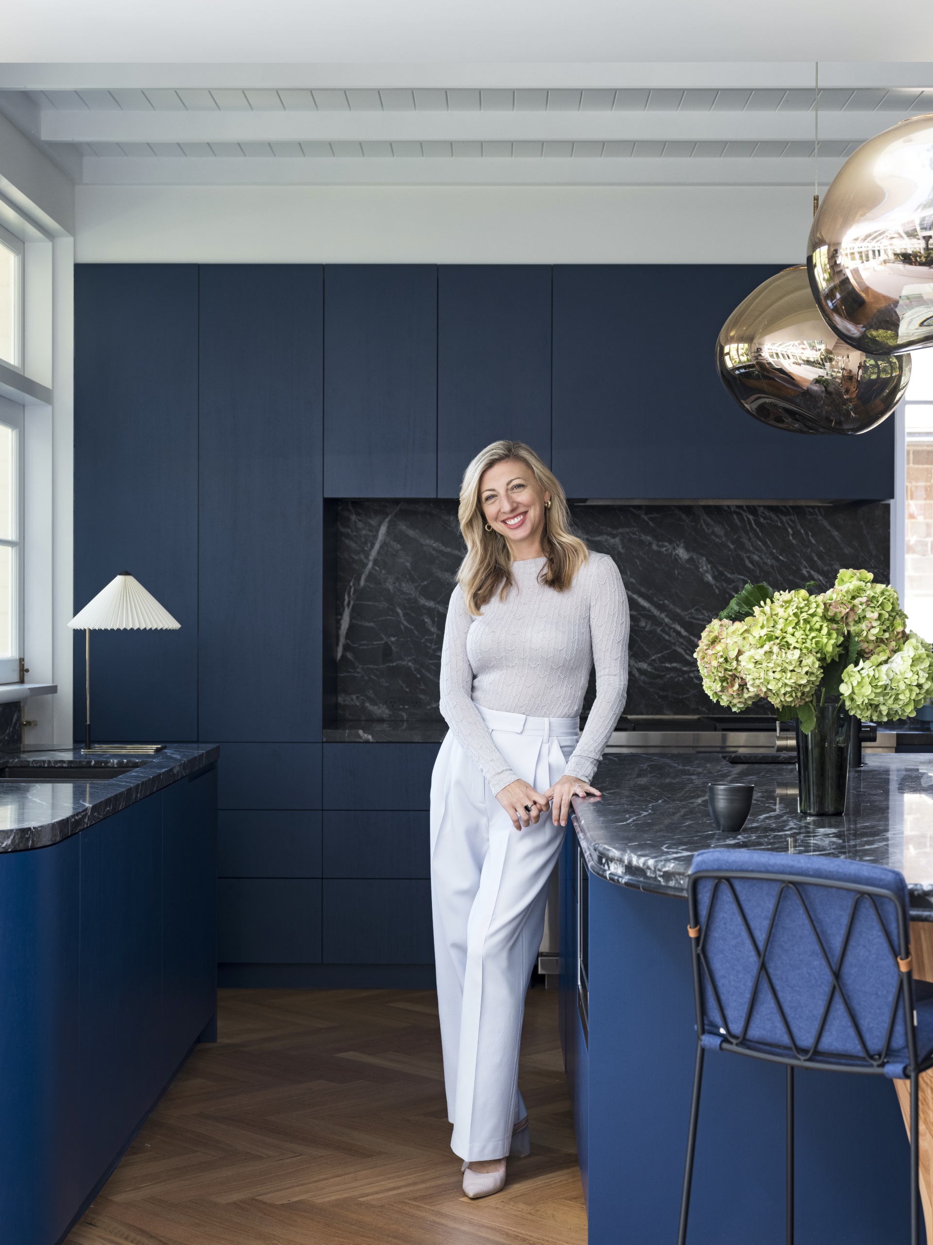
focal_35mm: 61
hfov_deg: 24.0
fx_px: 2192
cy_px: 622
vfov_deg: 31.7
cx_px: 466
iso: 800
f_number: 7.1
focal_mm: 76.5
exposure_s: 1/15
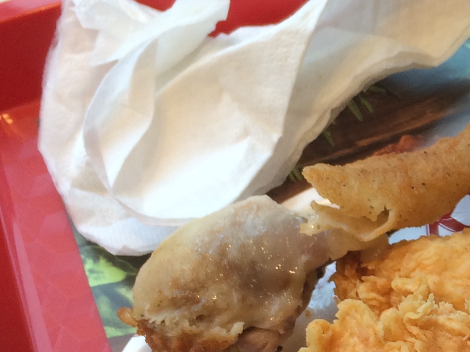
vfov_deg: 14.3
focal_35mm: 103
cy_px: 235
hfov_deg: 17.5
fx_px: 1398
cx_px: 664
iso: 32
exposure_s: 1/140
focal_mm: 4.12
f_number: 2.2
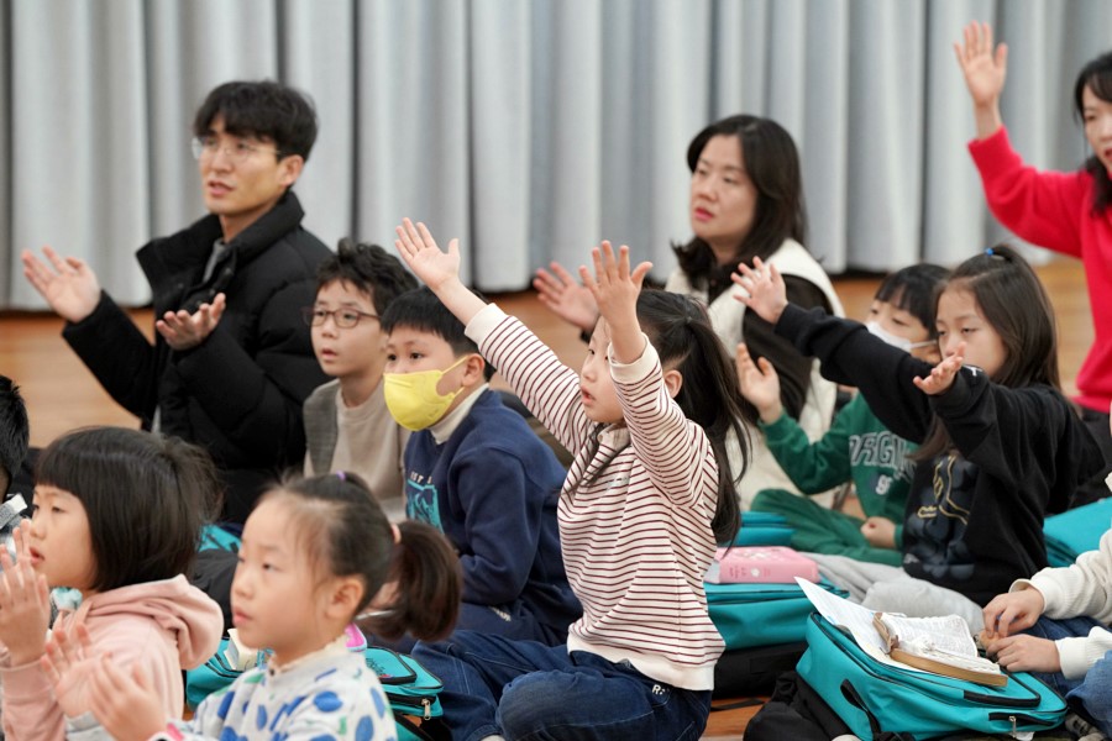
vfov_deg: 9.6
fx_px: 4417
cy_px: 370
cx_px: 556
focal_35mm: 143
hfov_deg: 14.3
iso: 2000
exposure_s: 1/160
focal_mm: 143
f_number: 4
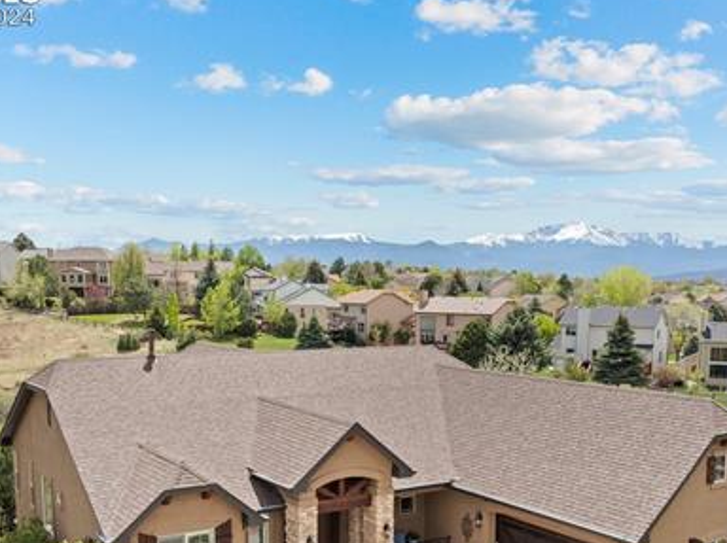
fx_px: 839
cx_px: 409
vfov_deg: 35.0
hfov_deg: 46.7
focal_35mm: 40
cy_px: 412
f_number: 2.8
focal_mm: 12.29
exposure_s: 1/1250
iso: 150
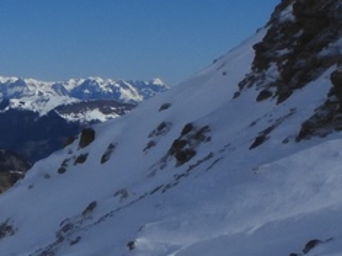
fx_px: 958
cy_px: 300
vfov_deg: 14.8
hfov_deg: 16.7
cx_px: -279
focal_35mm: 97
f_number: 5.6
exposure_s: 1/2000
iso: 100
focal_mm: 4.3
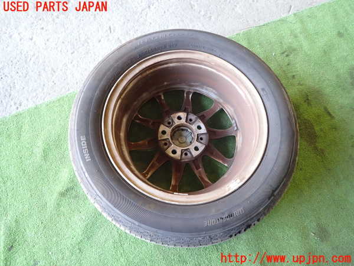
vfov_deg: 54.9
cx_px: 177
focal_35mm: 25
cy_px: 133
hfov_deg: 69.4
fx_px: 256
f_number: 2
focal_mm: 4.5
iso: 400
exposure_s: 1/30
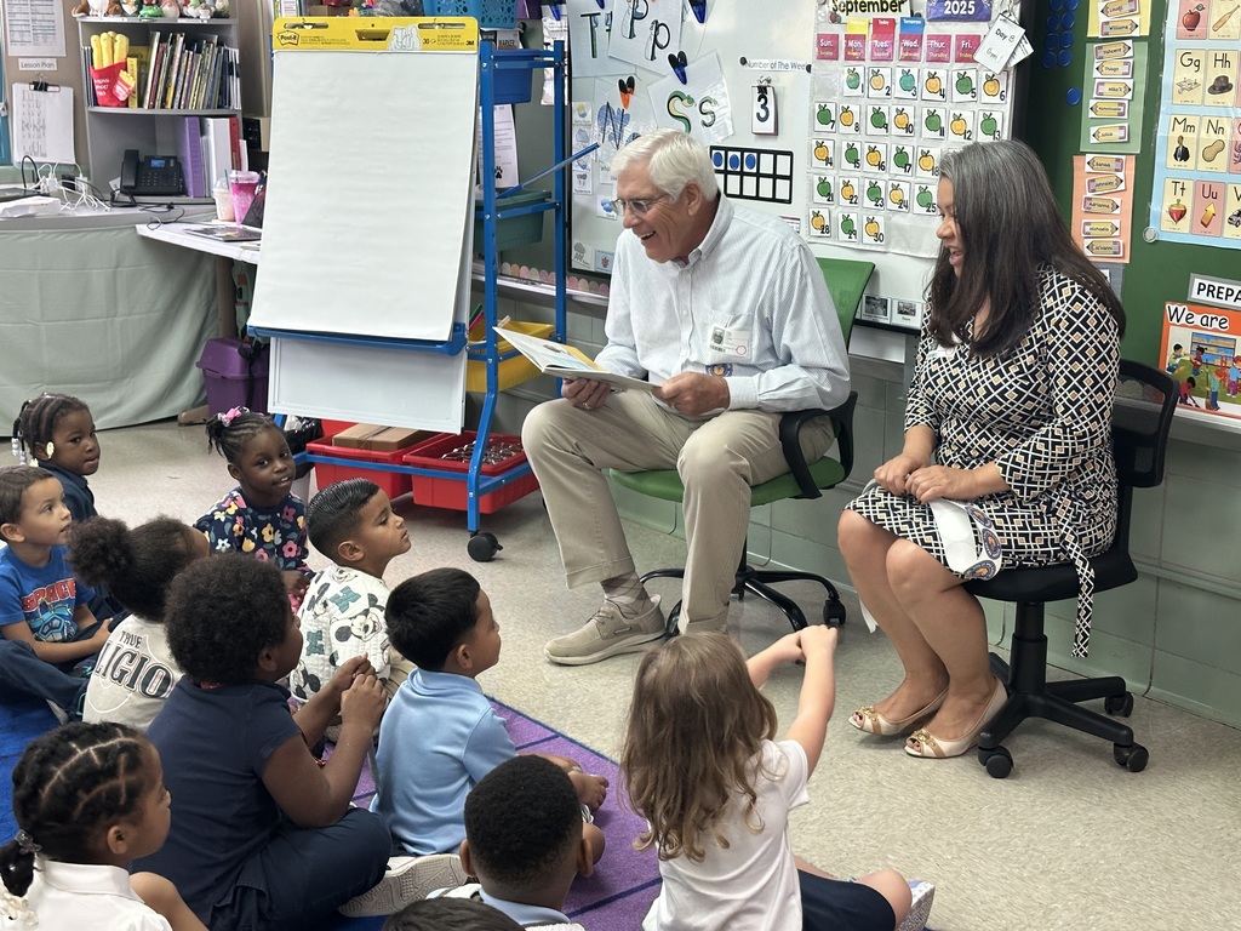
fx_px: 1721
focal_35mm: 48
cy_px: 466
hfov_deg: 39.7
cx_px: 620
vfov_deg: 30.3
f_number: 1.78
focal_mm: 6.86
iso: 200
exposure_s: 1/60
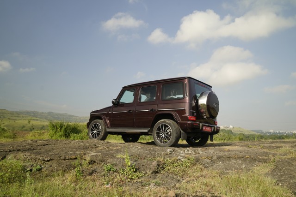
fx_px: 247
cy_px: 98
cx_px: 148
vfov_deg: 43.6
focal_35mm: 30
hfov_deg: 61.9
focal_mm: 30
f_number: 5.6
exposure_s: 1/60
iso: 160
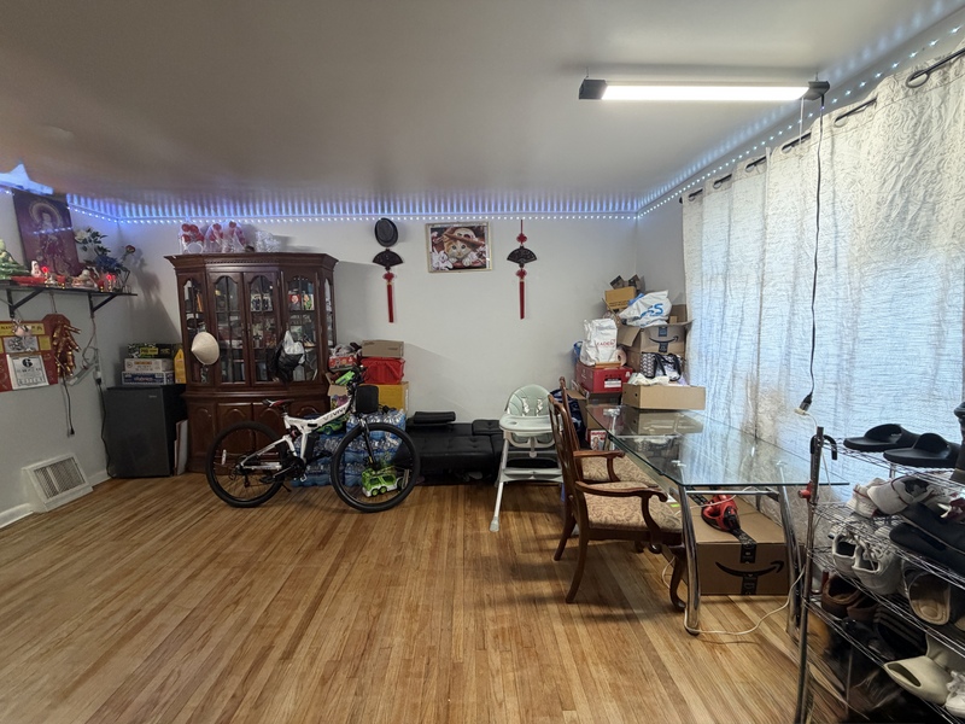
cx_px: 482
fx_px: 390
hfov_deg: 102.1
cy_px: 362
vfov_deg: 85.7
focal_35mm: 14
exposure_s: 1/120
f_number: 2.2
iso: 250
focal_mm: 2.22
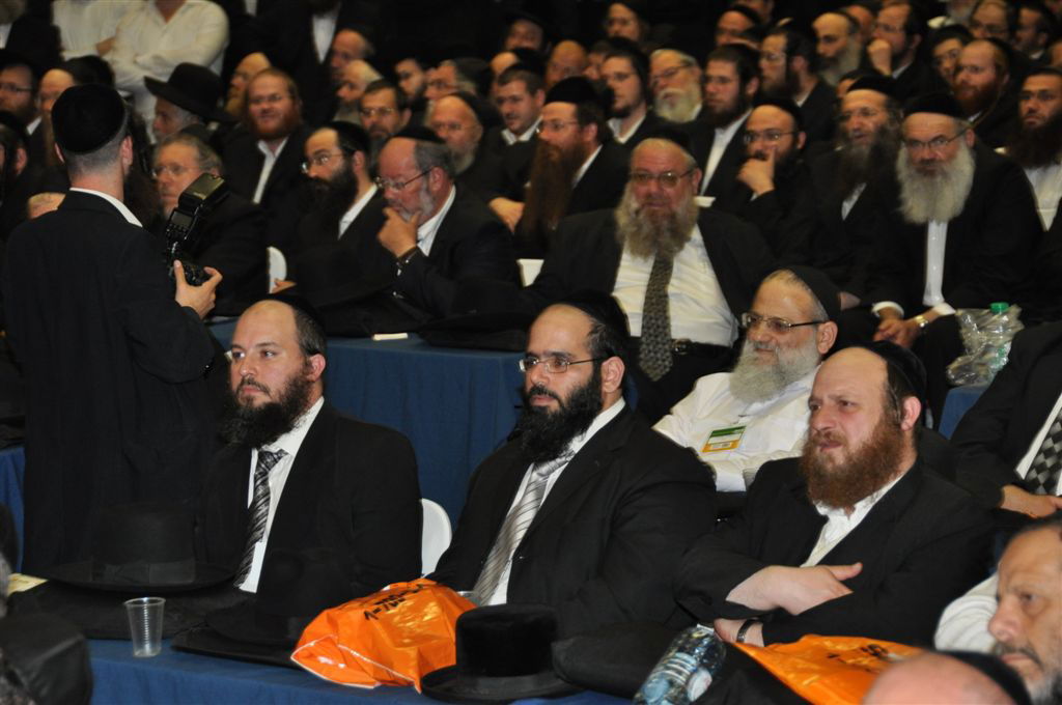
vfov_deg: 9.6
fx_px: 4198
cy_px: 352
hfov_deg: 14.4
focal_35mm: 142
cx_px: 531
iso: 800
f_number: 5.3
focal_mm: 95
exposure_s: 1/60
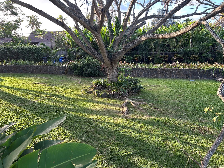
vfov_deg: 53.1
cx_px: 112
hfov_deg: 67.3
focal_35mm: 26
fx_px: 168
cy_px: 84
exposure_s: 1/222
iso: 40
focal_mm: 5.7
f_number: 1.5
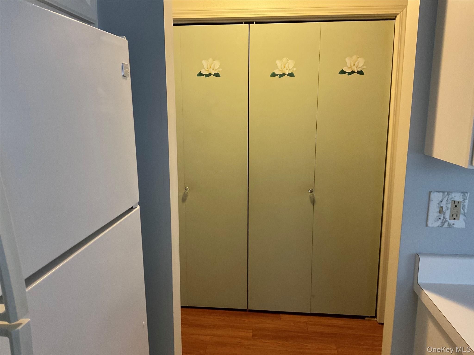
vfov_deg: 48.2
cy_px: 178
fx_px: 397
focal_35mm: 29
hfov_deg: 61.7
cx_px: 237
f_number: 1.8
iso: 200
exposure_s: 1/60
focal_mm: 3
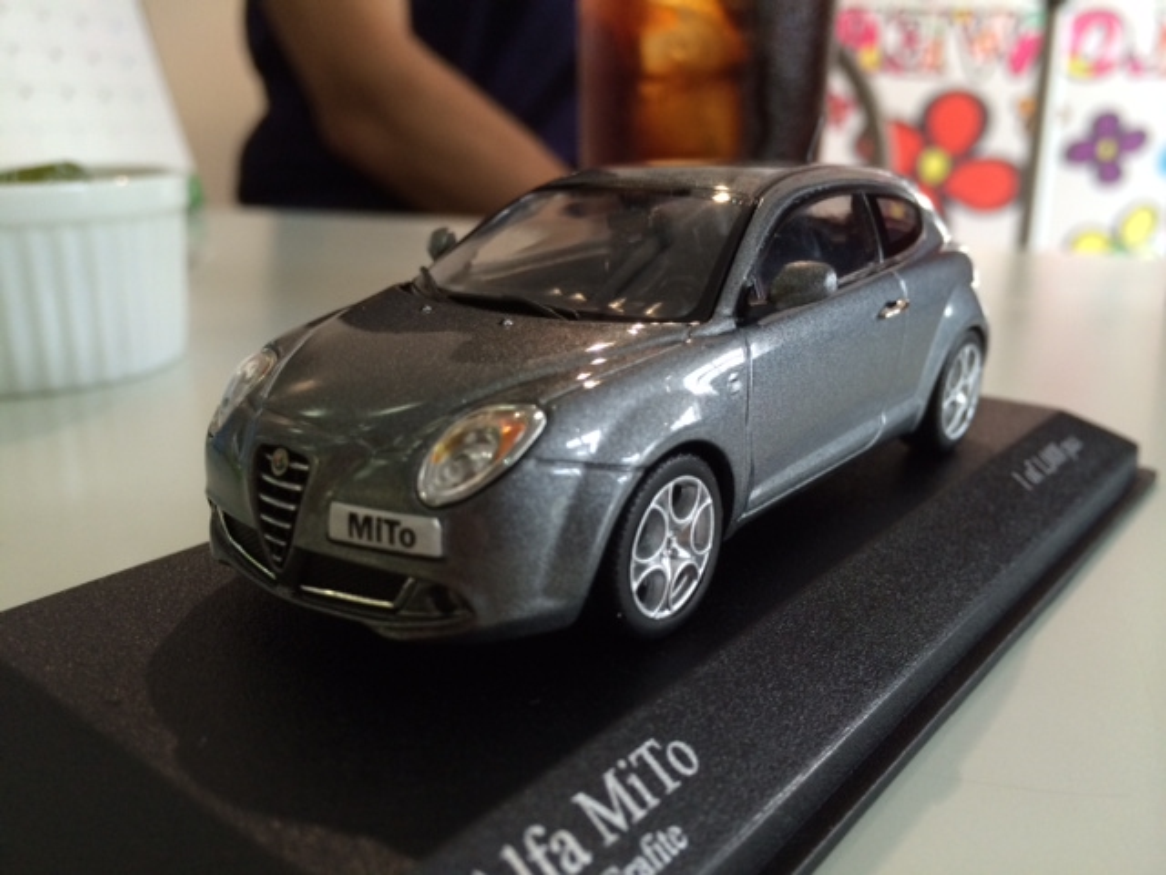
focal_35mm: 30
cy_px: 438
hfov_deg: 60.0
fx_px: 1011
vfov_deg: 46.8
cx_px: 583
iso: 64
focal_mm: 4.12
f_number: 2.2
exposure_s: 1/30
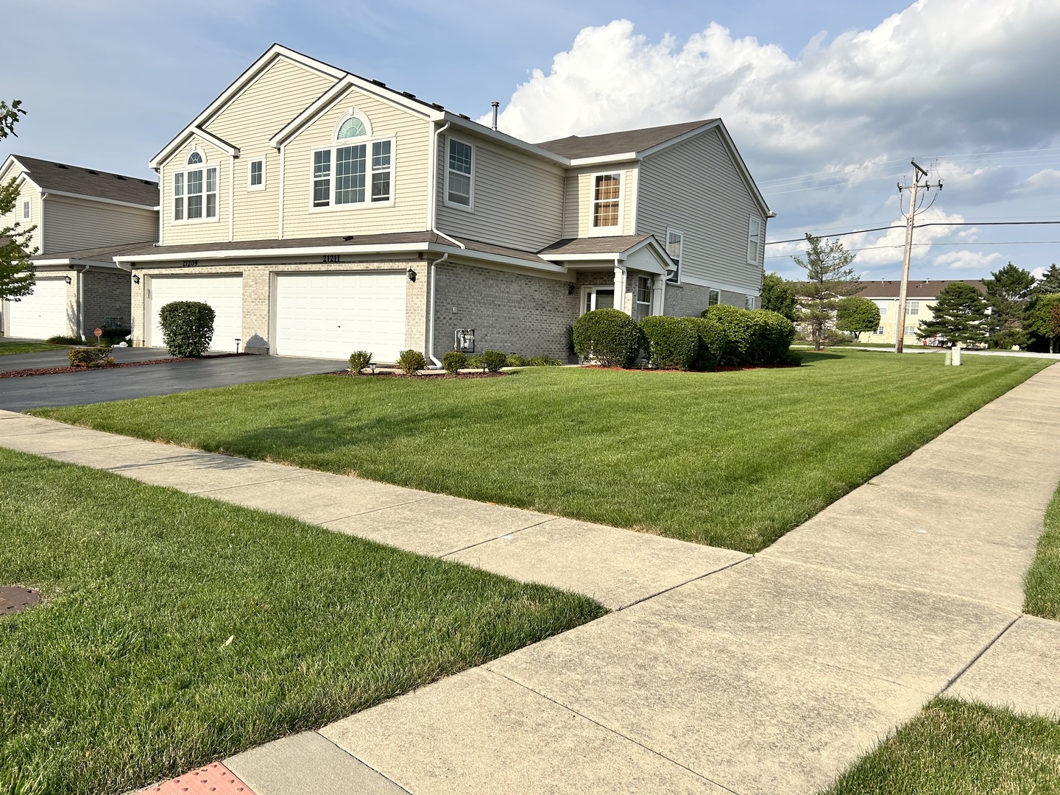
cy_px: 398
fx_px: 796
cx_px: 530
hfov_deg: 67.3
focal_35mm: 26
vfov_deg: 53.1
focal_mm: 5.7
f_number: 1.5
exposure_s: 1/4831
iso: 50
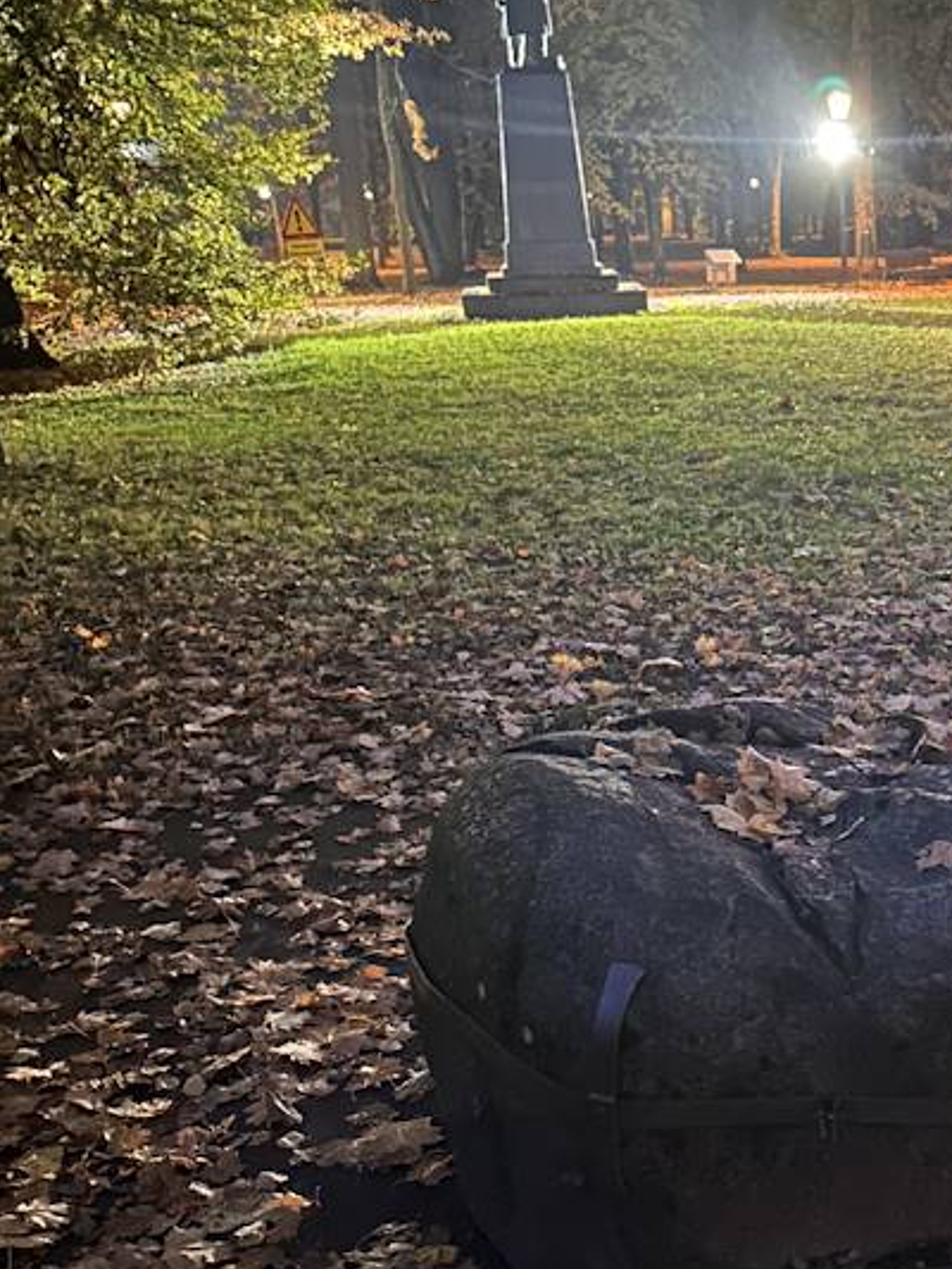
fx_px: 1649
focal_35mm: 45
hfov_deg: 30.5
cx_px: 888
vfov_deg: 40.6
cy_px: 986
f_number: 1.78
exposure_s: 1/5
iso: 2000
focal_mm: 6.86
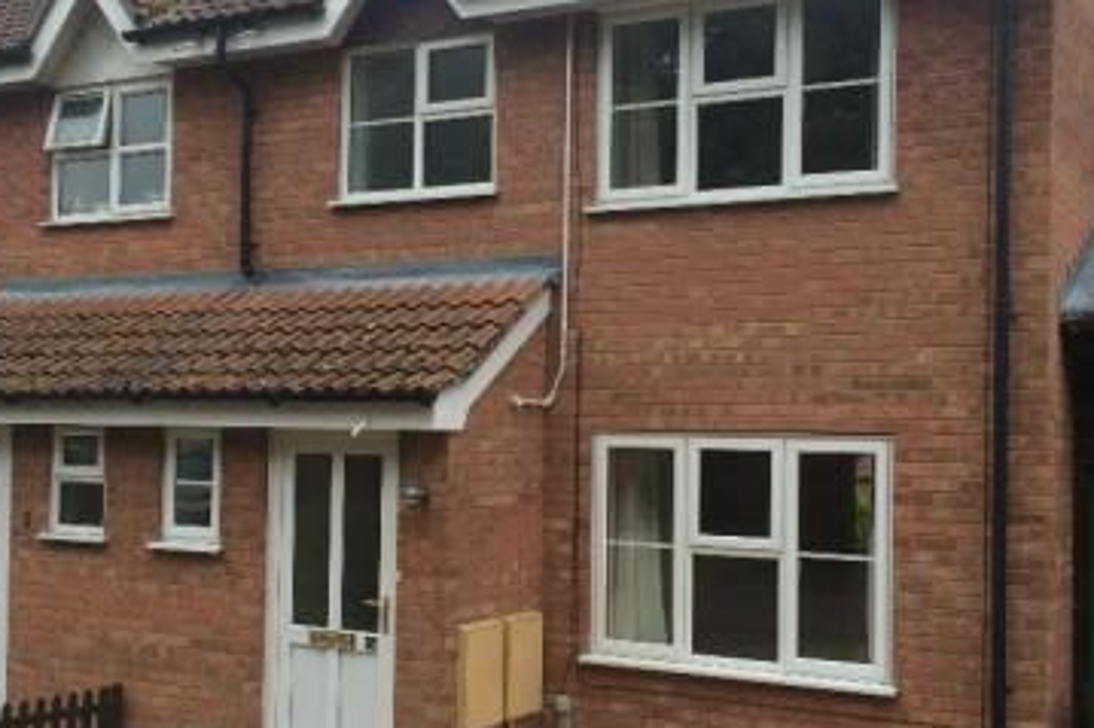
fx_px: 1488
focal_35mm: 49
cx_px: 456
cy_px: 398
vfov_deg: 27.5
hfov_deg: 40.2
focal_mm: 4.15
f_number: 2.2
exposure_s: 1/121
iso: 32
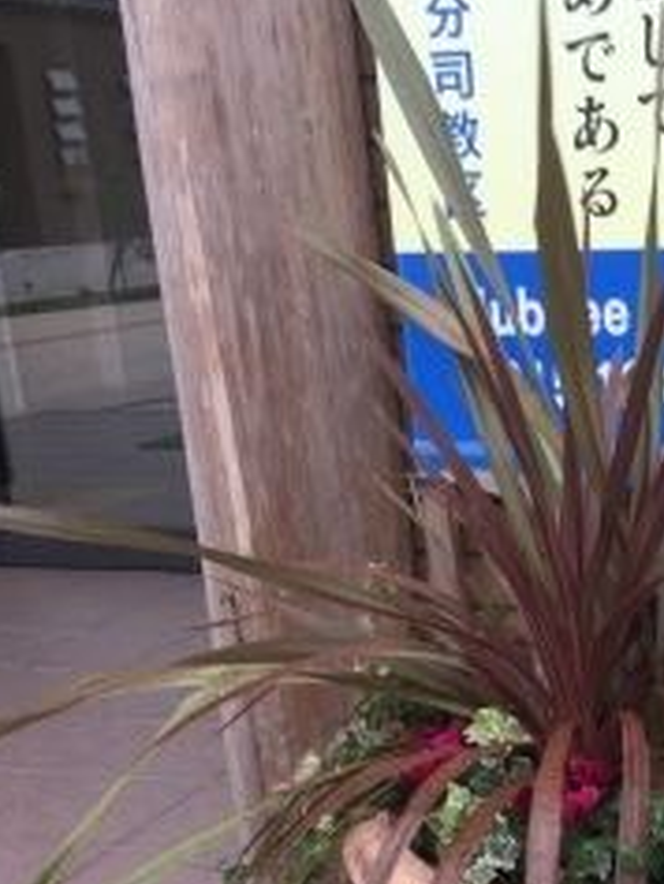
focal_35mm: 64
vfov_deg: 29.3
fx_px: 1635
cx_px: 666
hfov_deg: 22.1
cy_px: 750
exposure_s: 1/60
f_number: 2.4
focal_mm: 3.3
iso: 32
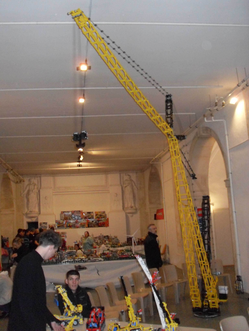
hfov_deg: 38.7
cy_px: 166
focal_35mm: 37
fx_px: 355
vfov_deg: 50.1
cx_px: 124
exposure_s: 1/45
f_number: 2.8
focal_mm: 6.3
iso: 400
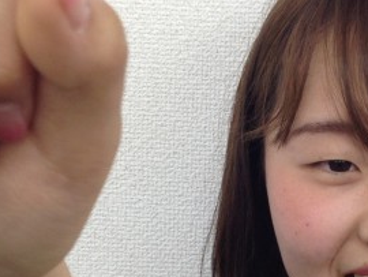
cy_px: 348
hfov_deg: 15.6
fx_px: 1330
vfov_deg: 11.6
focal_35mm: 125
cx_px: 320
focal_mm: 4.12
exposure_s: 1/30
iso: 50
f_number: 2.4
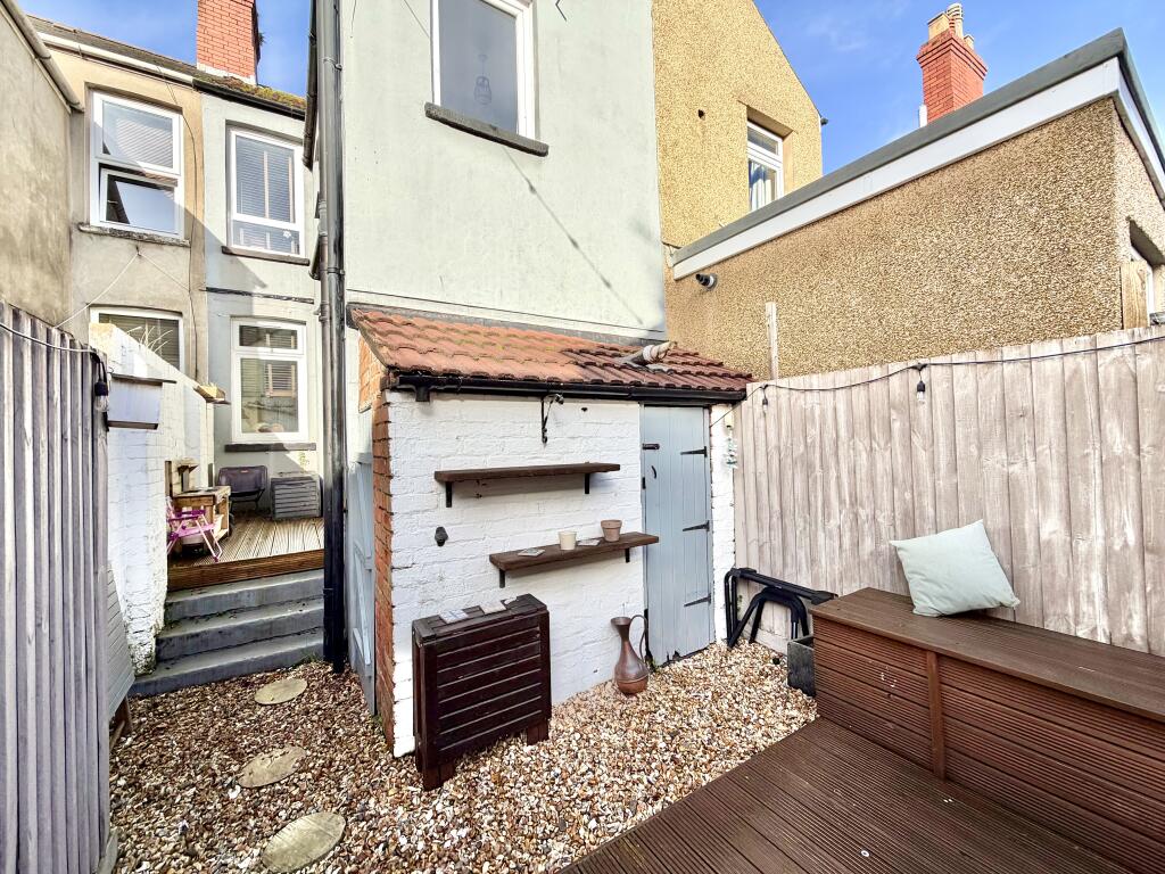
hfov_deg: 102.1
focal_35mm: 14
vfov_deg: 85.7
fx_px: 471
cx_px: 582
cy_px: 437
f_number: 2.2
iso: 40
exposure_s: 1/751
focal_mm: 2.22
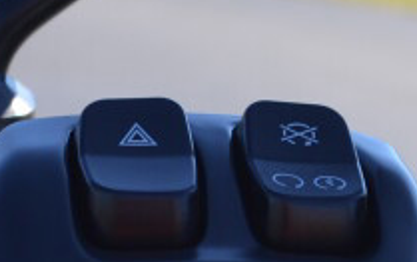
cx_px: 373
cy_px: 130
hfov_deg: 9.2
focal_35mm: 228
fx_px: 2593
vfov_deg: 5.8
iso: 100
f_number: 6.3
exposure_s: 1/160
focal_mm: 26
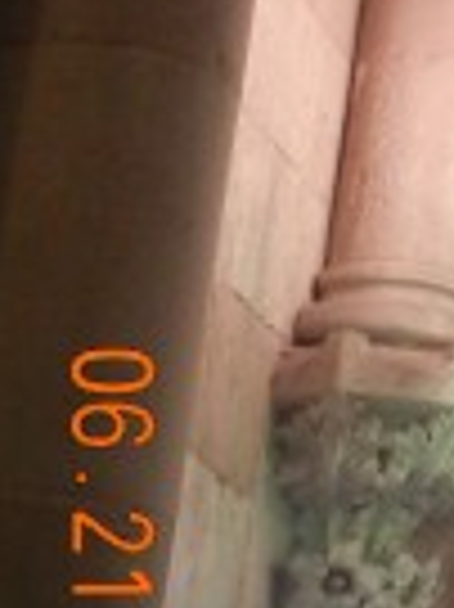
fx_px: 2995
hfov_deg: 7.9
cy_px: -320
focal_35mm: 171
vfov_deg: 11.1
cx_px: 1137
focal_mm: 5.4
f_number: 3.5
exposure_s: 1/12.6
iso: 400
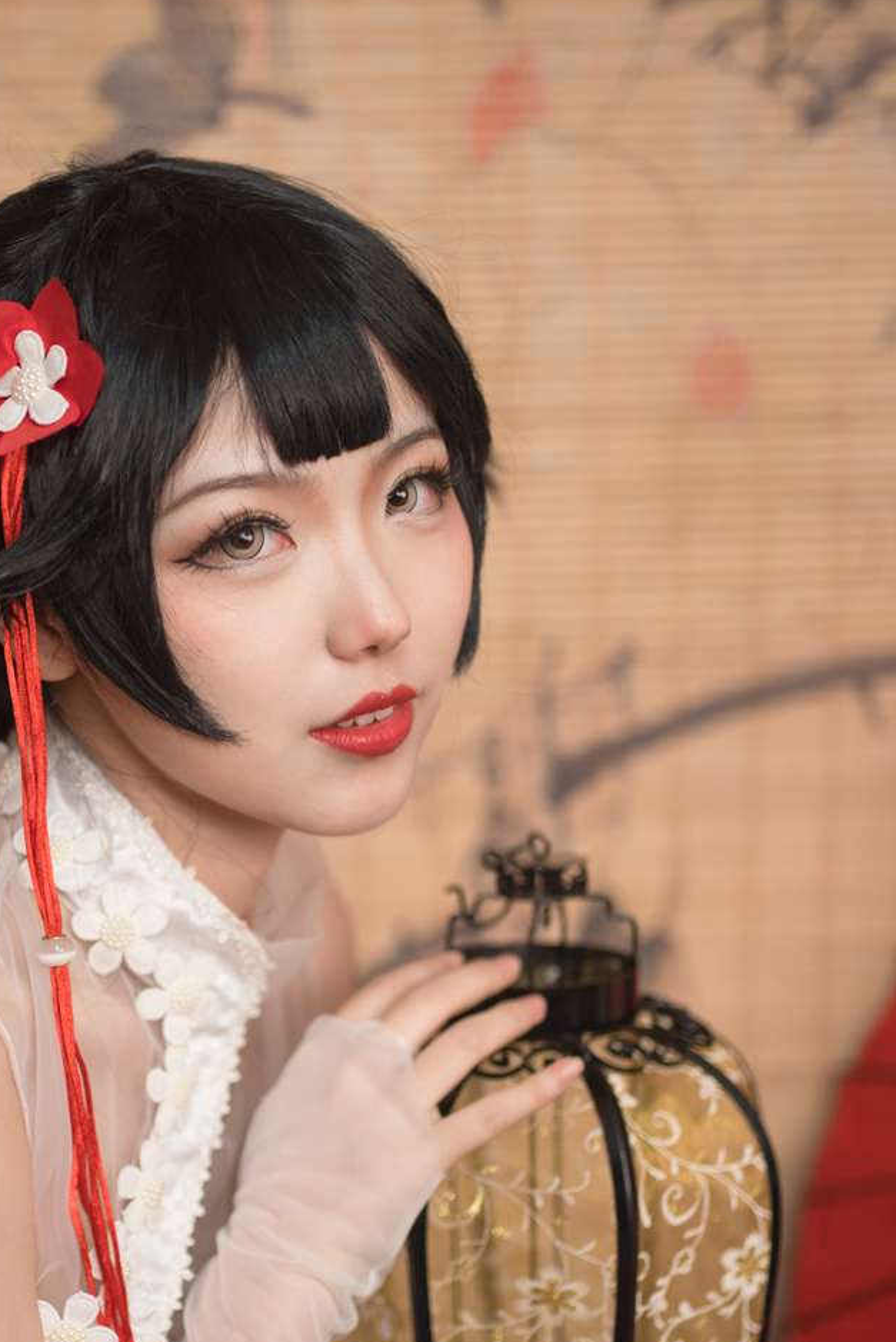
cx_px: 244
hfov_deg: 20.2
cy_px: 910
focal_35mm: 67
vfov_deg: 29.8
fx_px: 2498
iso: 400
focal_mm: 35
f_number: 1.4
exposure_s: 1/125
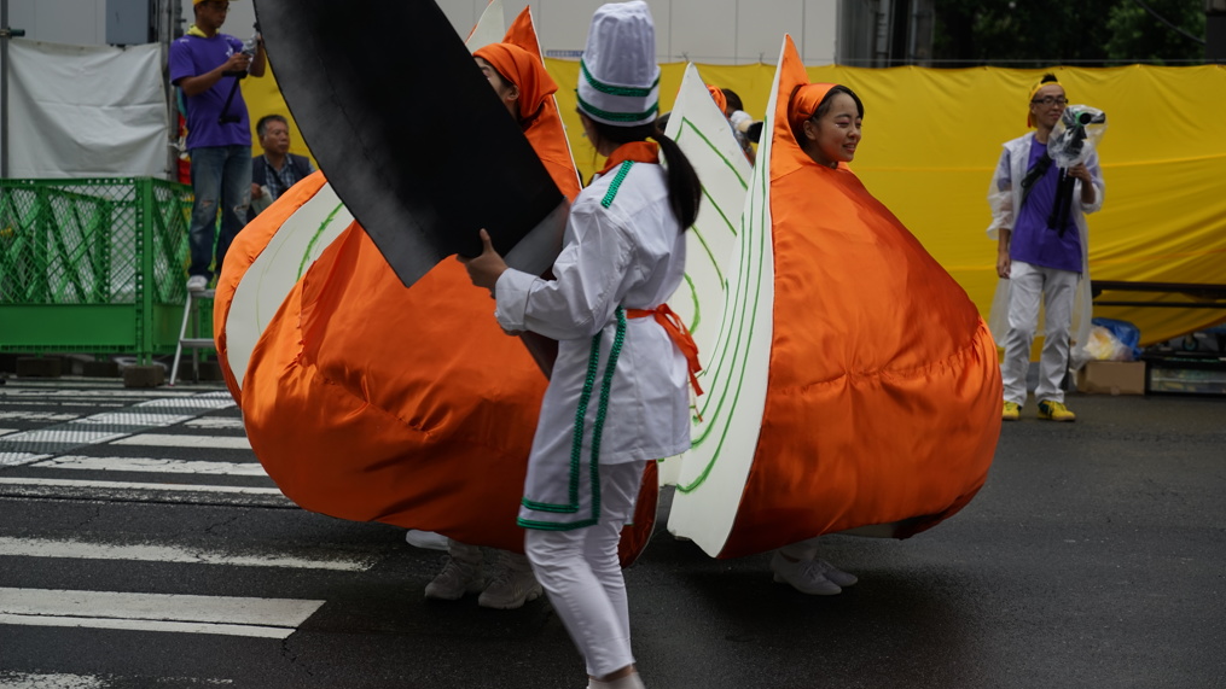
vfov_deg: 16.3
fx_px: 2406
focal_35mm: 74
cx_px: 617
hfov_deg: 28.6
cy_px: 306
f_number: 5
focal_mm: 70
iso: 125
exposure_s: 1/160
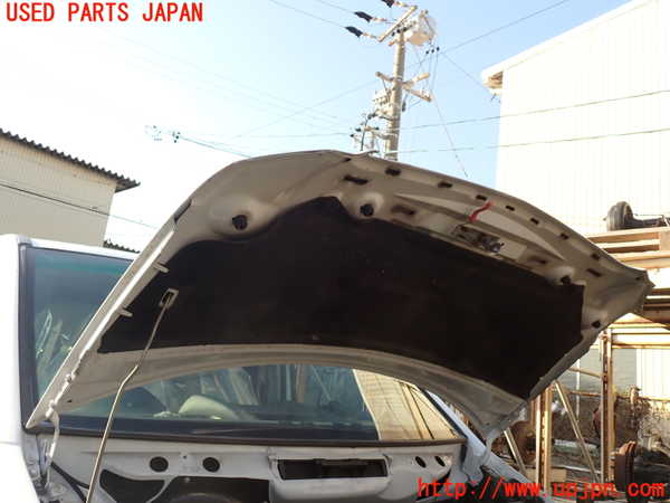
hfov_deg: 60.0
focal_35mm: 30
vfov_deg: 46.8
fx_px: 581
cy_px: 252
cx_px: 335
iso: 100
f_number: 3.2
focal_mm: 5.4
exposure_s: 1/320
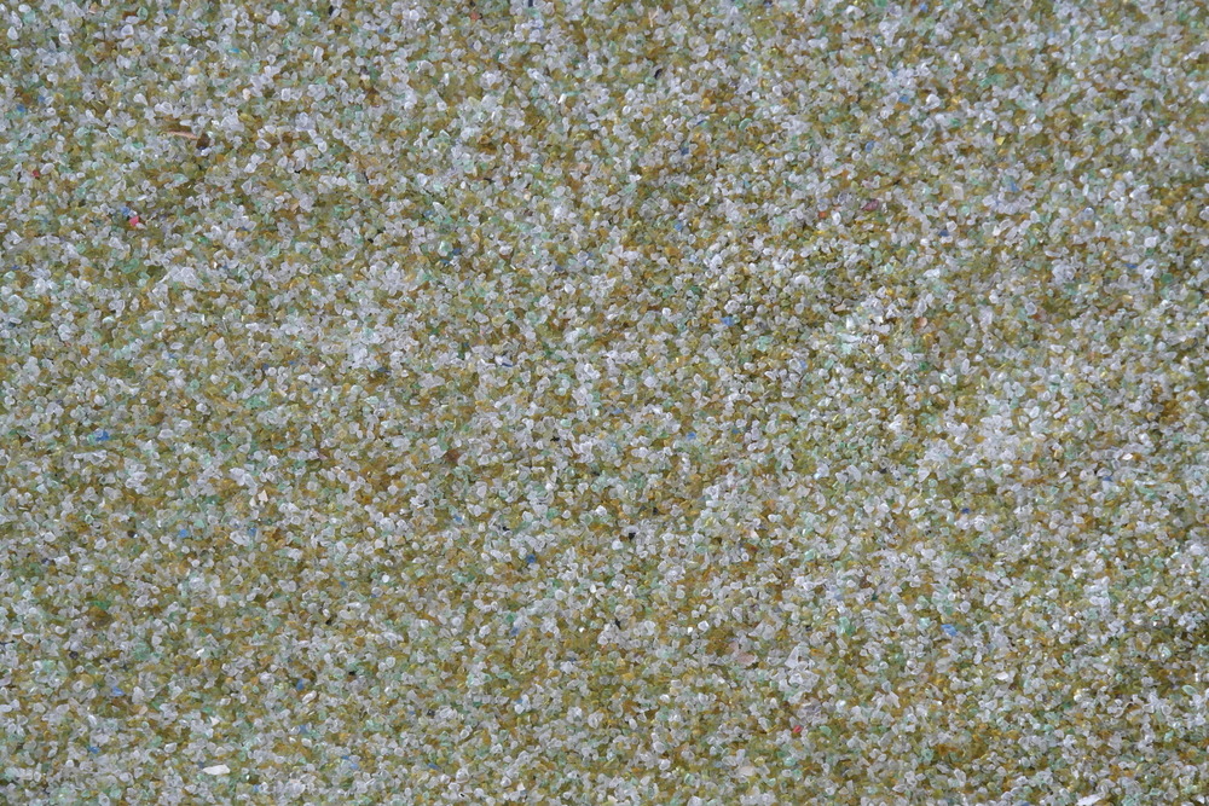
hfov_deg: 24.2
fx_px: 2821
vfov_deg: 16.3
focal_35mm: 84
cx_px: 604
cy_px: 403
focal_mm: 55
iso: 400
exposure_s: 1/40
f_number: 5.6
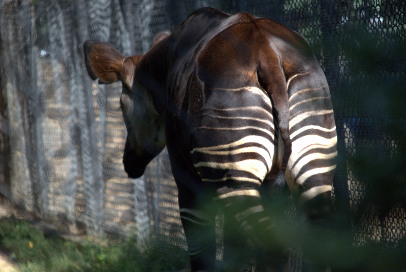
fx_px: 3388
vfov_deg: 4.6
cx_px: 203
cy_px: 136
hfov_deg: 6.9
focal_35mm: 300
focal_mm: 200
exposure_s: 1/500
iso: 900
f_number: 6.3
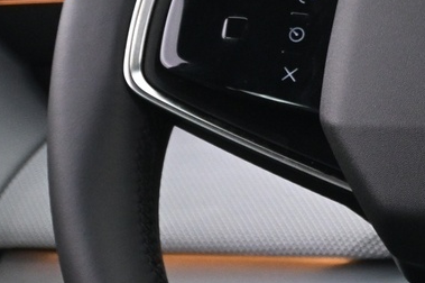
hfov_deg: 10.8
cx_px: 520
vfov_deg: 7.3
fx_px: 2196
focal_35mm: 186
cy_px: 2
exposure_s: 1/15
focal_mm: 29
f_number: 4.8
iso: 1600
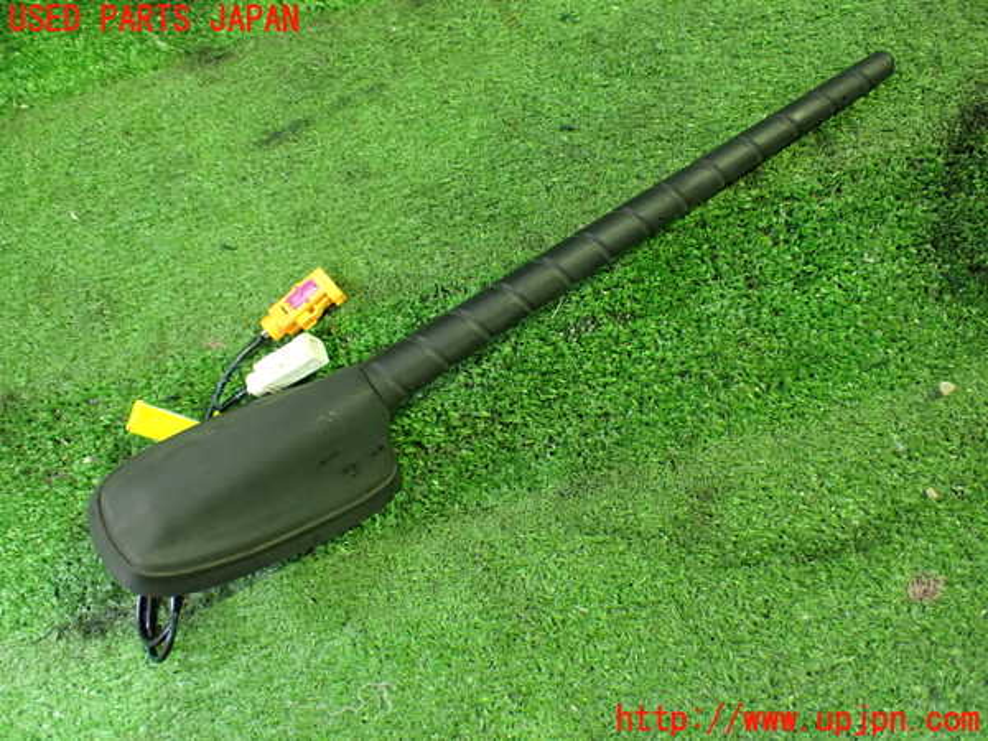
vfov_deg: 46.8
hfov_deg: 60.0
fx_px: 856
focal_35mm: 30
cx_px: 494
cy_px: 370
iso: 800
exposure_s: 1/40
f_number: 2.3
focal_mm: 5.4
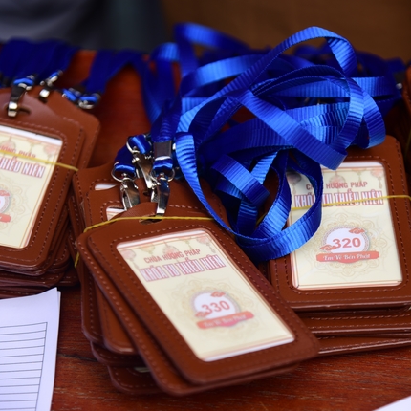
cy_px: 206
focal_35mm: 135
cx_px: 257
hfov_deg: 12.9
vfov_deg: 12.9
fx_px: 1813
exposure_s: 1/125
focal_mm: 105
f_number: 4
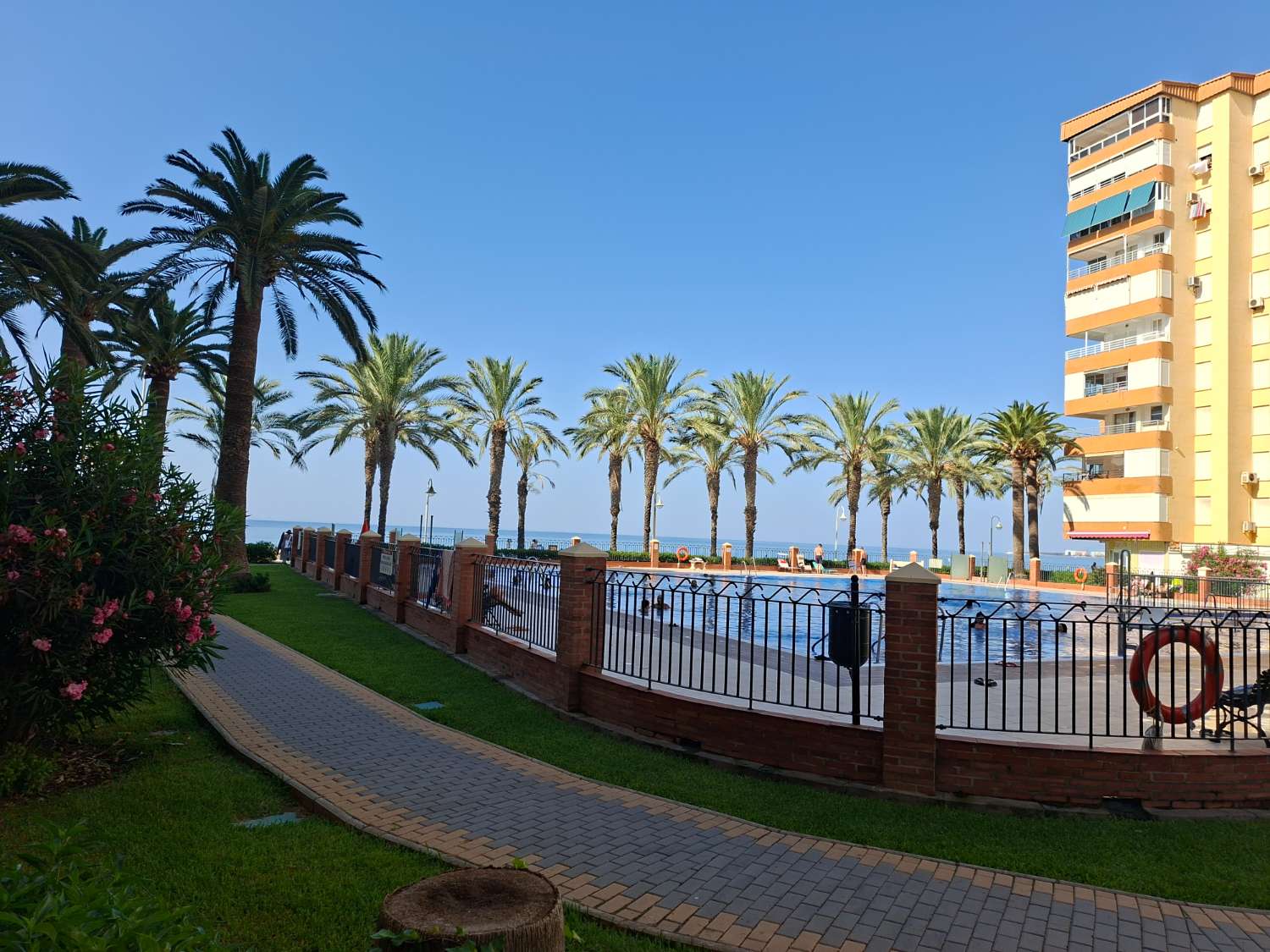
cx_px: 635
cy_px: 476
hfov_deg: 73.9
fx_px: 844
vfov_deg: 58.9
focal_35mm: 23
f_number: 1.8
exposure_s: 1/2141
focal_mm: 5.54
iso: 50
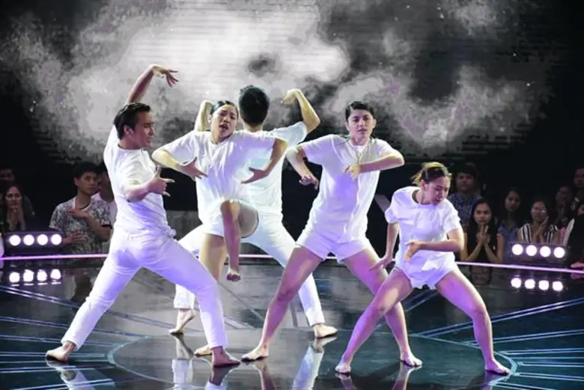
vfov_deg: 8.7
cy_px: 195
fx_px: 2556
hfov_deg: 13.0
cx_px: 292
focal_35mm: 158
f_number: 5.6
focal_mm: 105
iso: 5000
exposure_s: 1/250
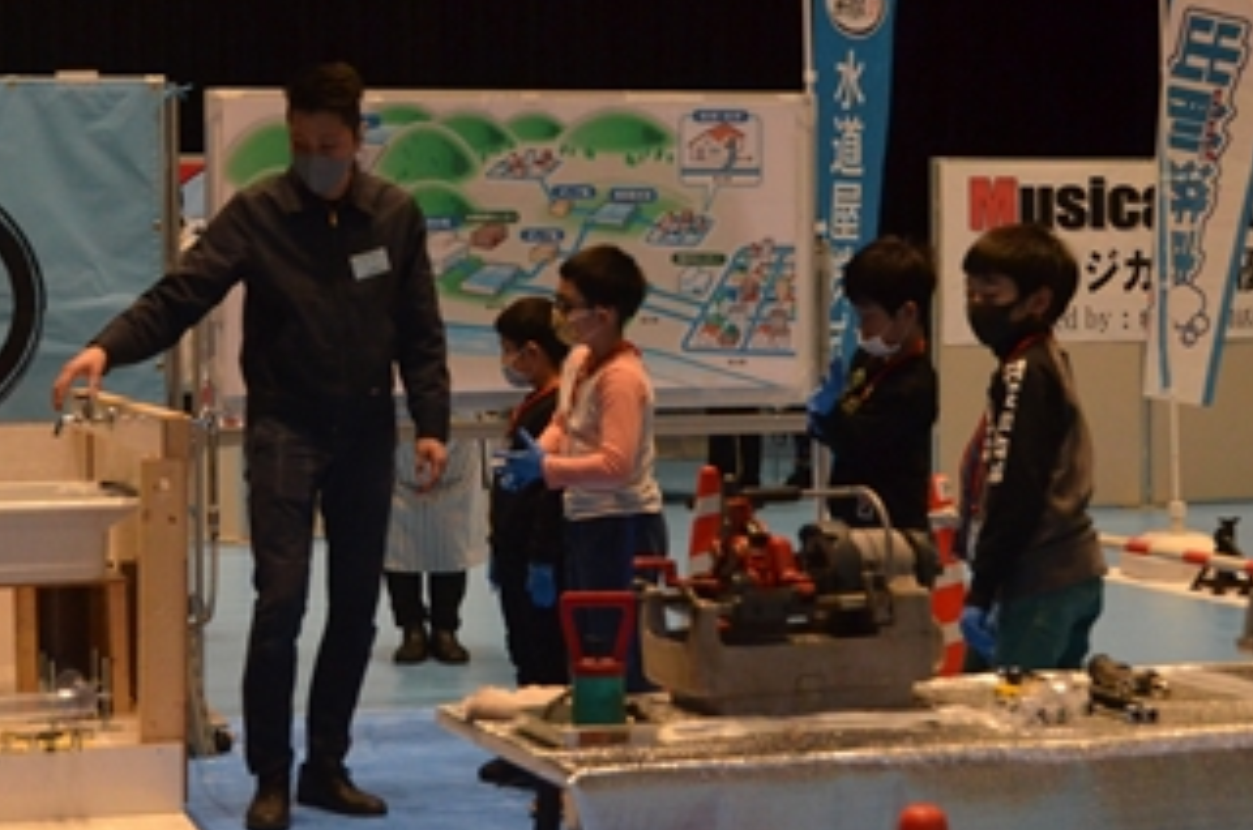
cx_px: 384
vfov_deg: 18.1
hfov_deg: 26.8
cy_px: 292
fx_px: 2605
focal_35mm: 75
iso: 3200
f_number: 4.5
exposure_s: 1/400
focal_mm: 32
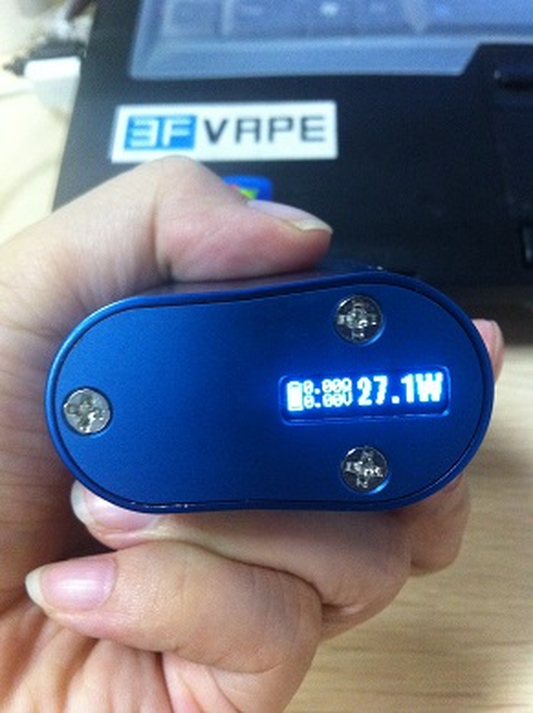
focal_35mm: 35
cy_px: 356
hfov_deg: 40.6
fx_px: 720
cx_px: 266
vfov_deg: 52.7
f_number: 2.8
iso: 400
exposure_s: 1/17
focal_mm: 3.85
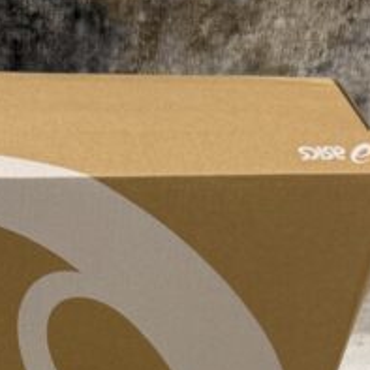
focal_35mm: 86
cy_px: 545
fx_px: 1040
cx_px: 101
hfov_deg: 20.1
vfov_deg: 18.1
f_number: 1.78
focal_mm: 6.76
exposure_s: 1/50
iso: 125
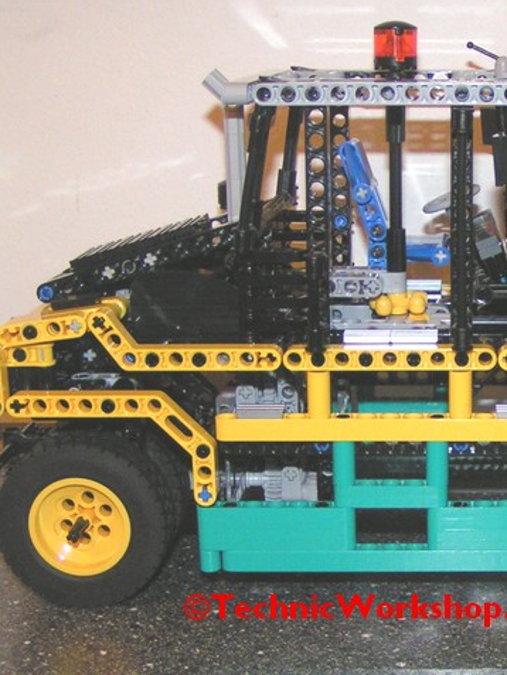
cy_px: 337
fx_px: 996
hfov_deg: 28.0
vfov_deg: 37.5
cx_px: 406
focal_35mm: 51
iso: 200
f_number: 2.8
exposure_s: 1/40
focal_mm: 5.8
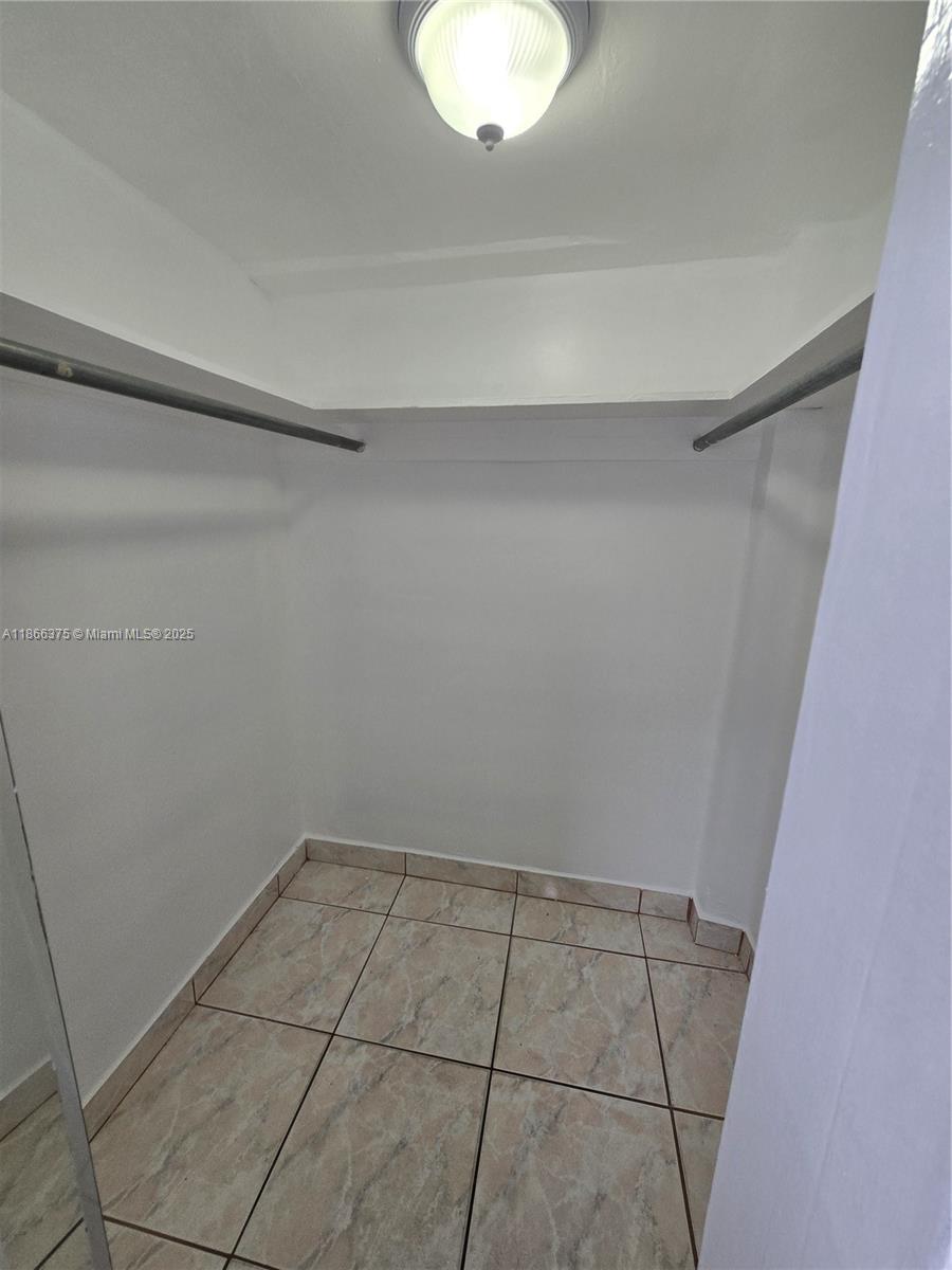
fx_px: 477
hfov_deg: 89.9
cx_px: 476
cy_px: 635
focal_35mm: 13
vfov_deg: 106.2
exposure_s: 1/125
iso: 50
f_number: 2.2
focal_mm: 2.2
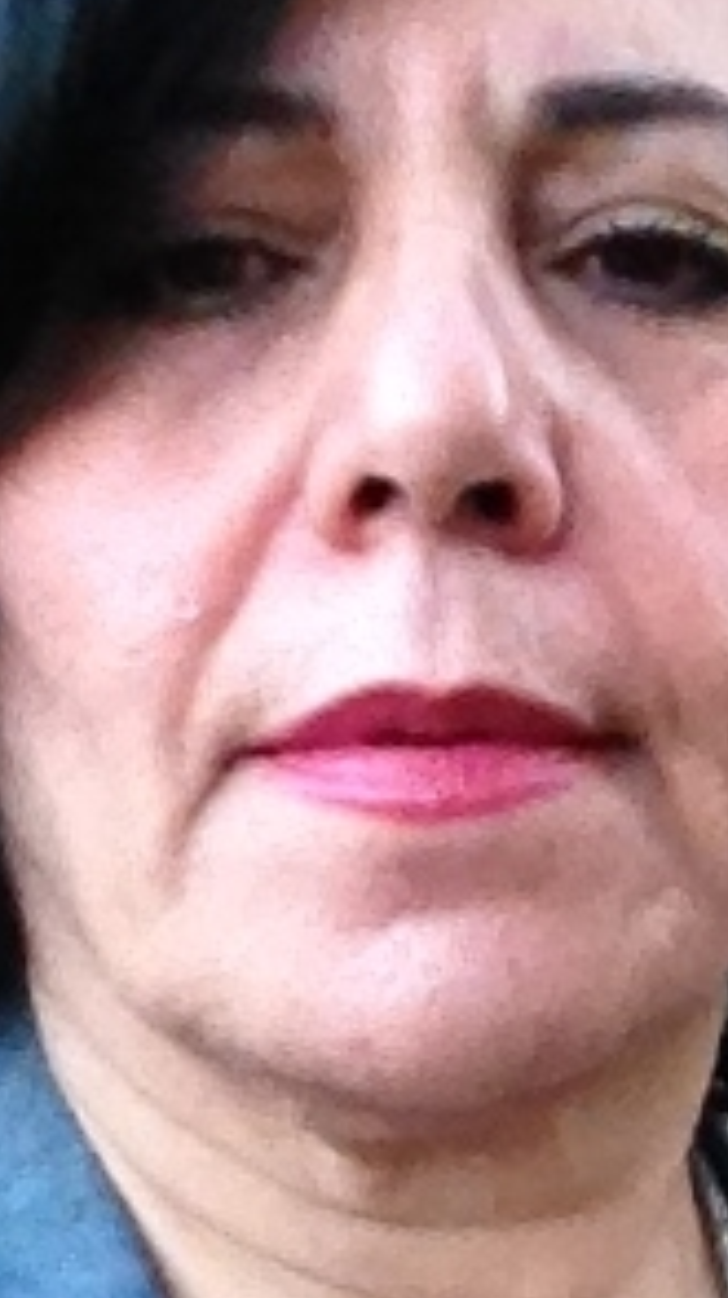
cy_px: 667
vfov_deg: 25.6
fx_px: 2853
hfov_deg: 14.5
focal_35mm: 83
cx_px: 393
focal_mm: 1.85
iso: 250
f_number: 2.4
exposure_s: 1/120
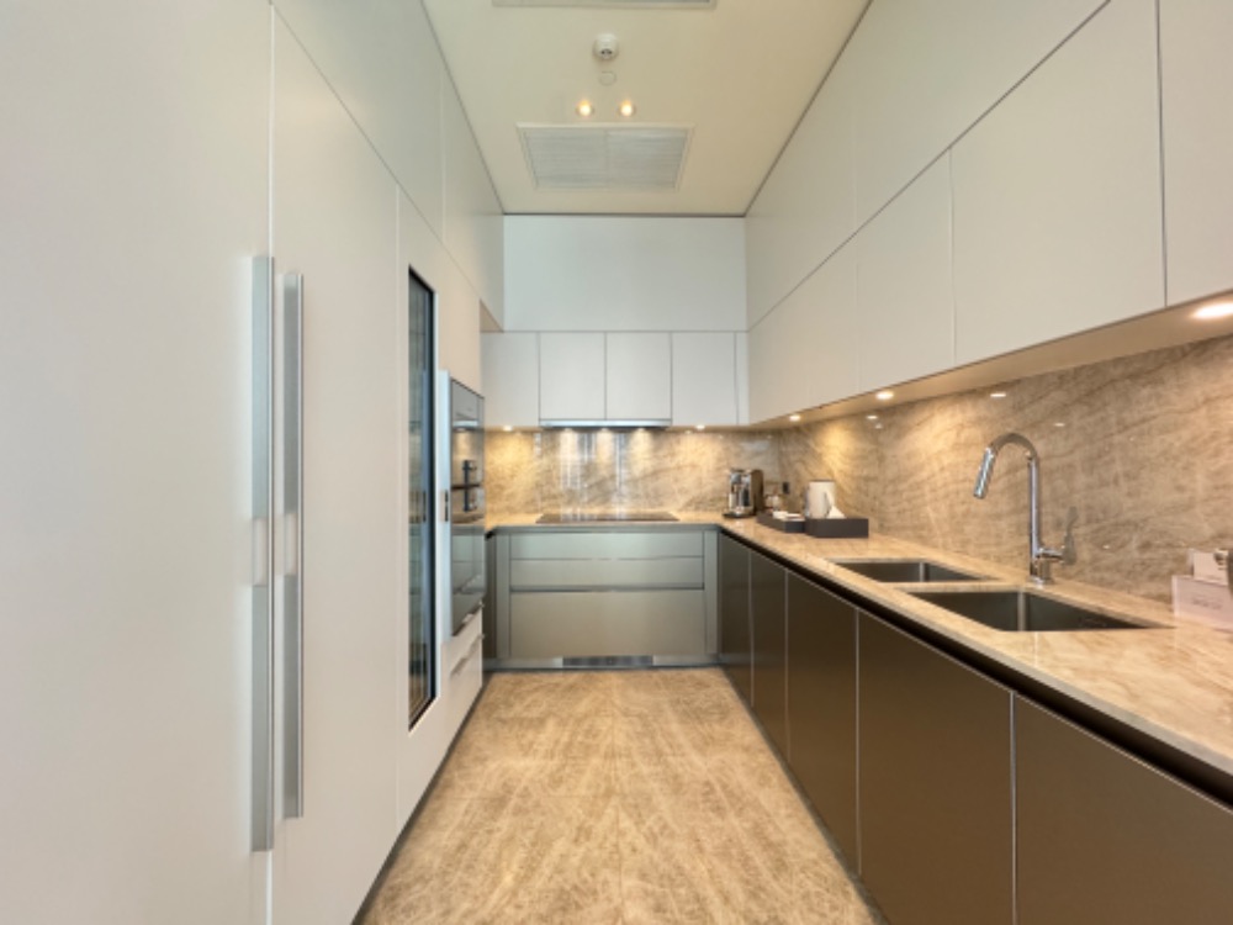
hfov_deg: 102.1
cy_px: 462
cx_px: 616
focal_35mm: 14
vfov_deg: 85.7
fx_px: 499
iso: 320
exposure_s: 1/100
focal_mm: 2.22
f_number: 2.2
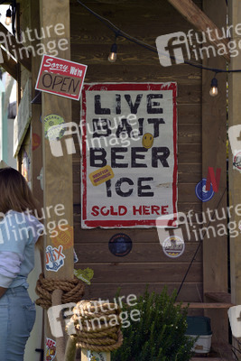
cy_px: 180
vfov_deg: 10.3
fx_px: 2006
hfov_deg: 6.9
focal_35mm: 200
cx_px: 120
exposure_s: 1/250
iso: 160
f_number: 13
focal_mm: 200
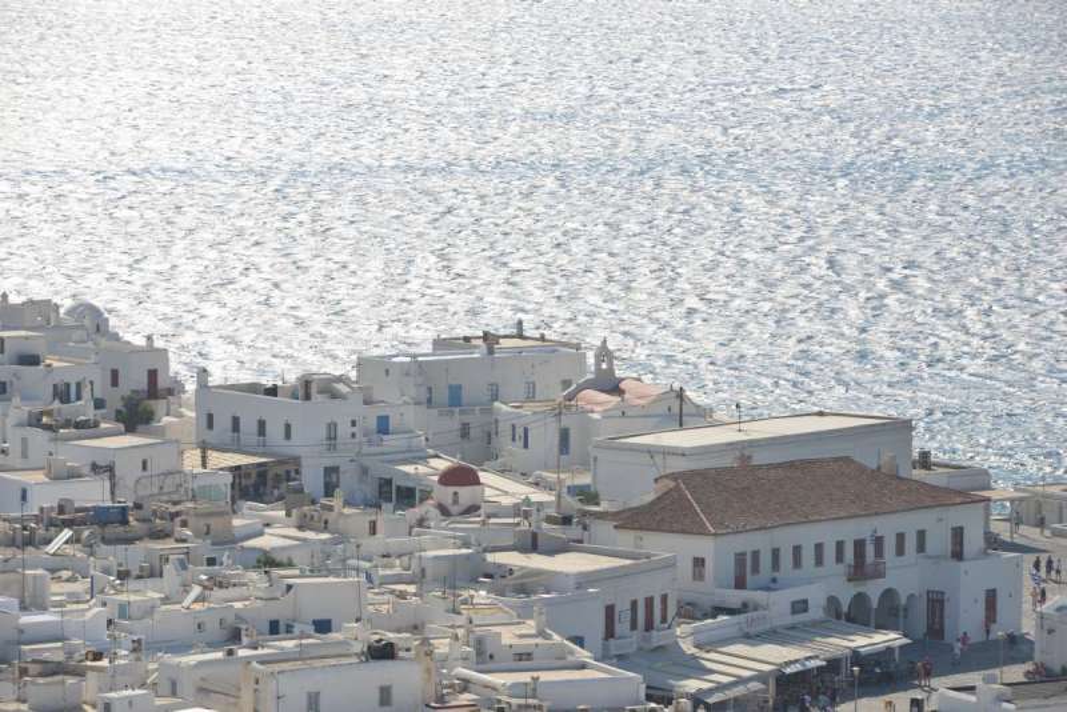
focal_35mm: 200
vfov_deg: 6.9
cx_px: 534
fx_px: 5930
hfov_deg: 10.3
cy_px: 356
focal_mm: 200
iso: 100
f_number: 11
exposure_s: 1/250
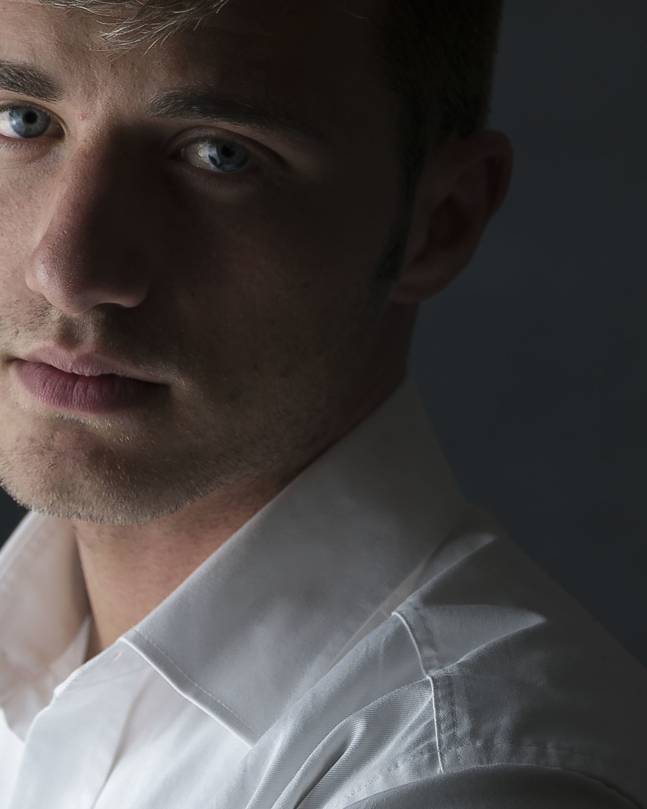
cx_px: 241
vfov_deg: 6.0
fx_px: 7683
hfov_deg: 4.8
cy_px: 491
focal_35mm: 321
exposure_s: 1/25
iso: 200
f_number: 4.8
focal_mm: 116
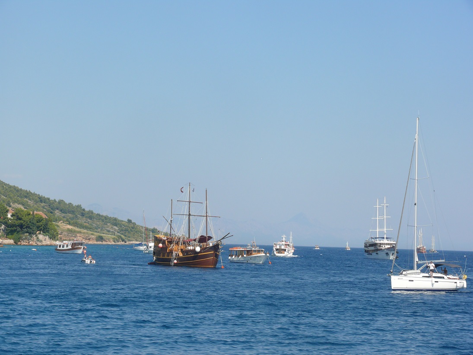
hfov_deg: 19.5
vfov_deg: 14.6
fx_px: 1380
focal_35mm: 101
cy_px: 178
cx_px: 236
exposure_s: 1/500
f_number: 6.3
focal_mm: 21.3
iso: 100
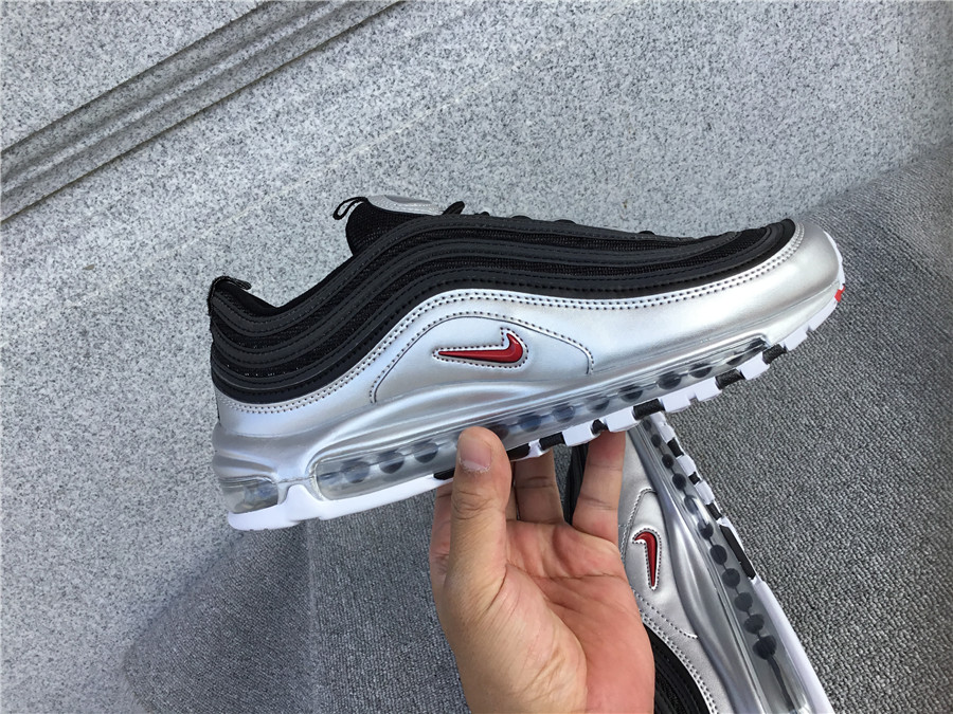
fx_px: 853
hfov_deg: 58.4
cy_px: 357
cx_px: 476
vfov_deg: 45.4
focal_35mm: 31
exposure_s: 1/445
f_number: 2.4
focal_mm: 3.3
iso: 25
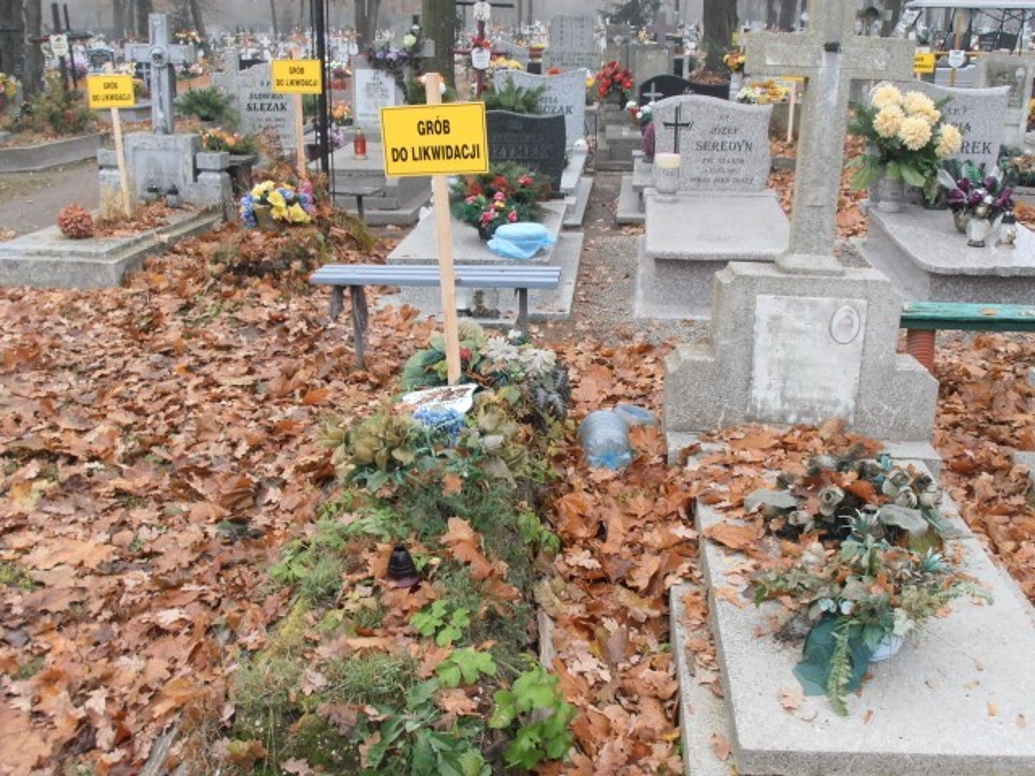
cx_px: 518
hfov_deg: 42.9
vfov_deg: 32.9
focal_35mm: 44
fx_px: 1316
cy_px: 388
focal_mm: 7.87
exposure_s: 1/40
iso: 125
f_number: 4.2
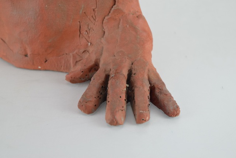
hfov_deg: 24.6
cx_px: 118
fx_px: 541
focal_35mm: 82
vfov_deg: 16.6
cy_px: 79
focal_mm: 55
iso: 800
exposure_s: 1/125
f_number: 6.3
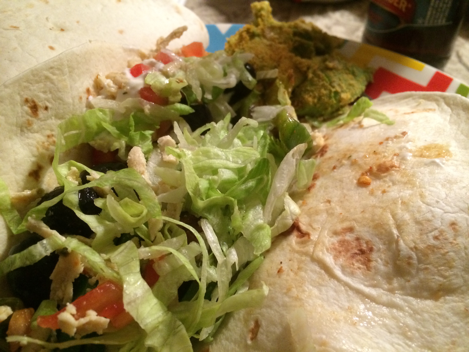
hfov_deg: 60.0
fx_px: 406
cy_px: 176
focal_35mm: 30
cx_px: 234
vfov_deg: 46.8
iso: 320
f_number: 2.2
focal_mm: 4.12
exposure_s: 1/30
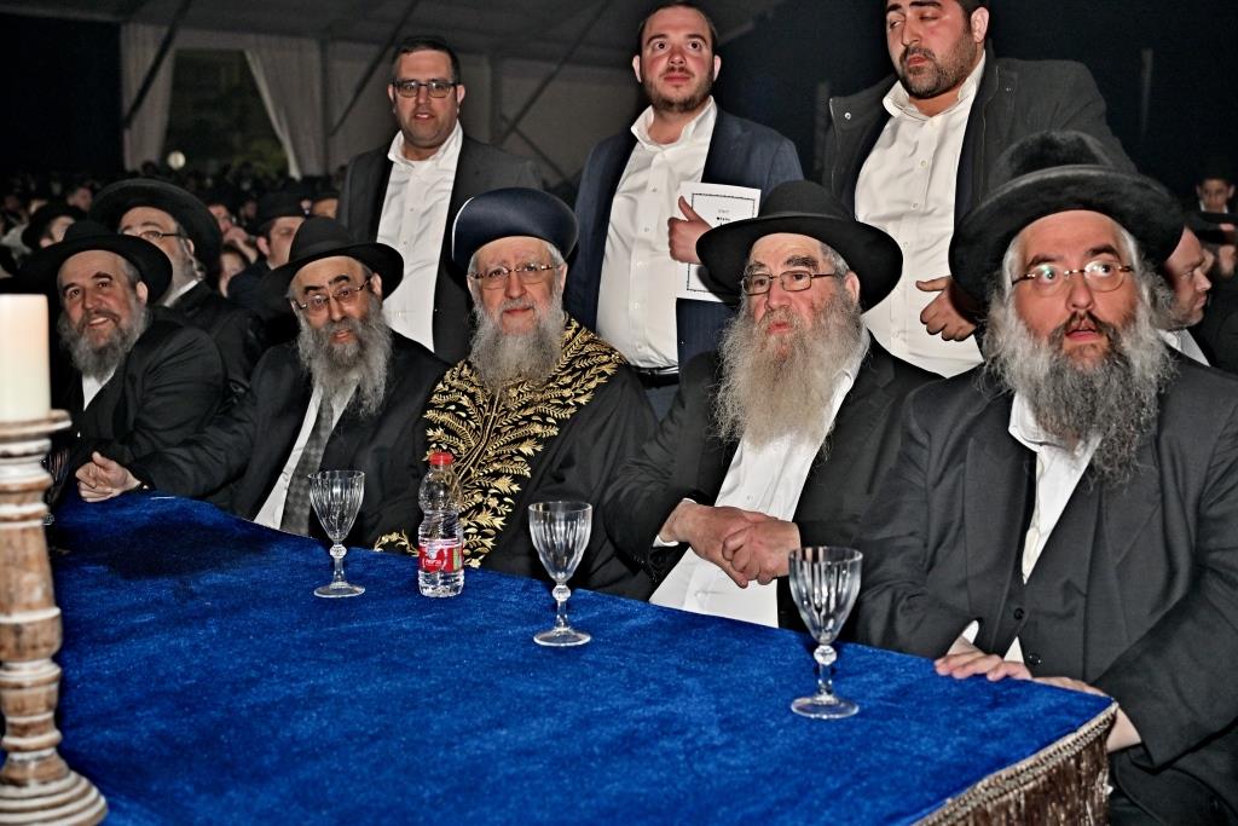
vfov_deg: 30.5
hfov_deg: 44.5
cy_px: 413
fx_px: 1513
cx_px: 619
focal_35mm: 44
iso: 640
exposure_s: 1/200
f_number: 4
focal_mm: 44
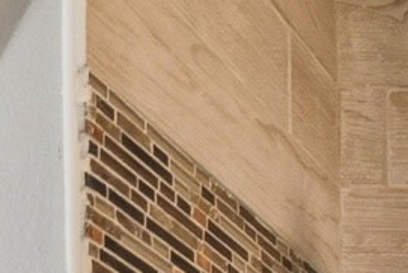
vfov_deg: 10.4
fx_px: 1191
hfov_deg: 14.1
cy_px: 743
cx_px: -542
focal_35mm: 105
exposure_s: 1/30
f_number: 13
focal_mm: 10
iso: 250
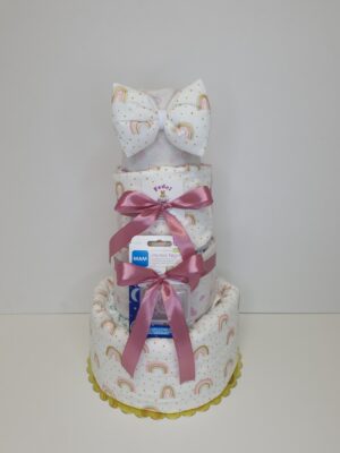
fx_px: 301
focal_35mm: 23
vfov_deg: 73.9
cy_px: 226
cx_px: 170
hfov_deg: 58.9
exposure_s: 1/50
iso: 50
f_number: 1.8
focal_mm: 5.54
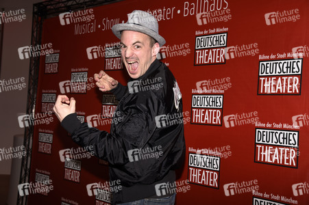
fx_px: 429
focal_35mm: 50
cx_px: 154
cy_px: 102
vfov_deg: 27.0
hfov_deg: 39.6
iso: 640
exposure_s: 1/60
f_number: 6.3
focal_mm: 50
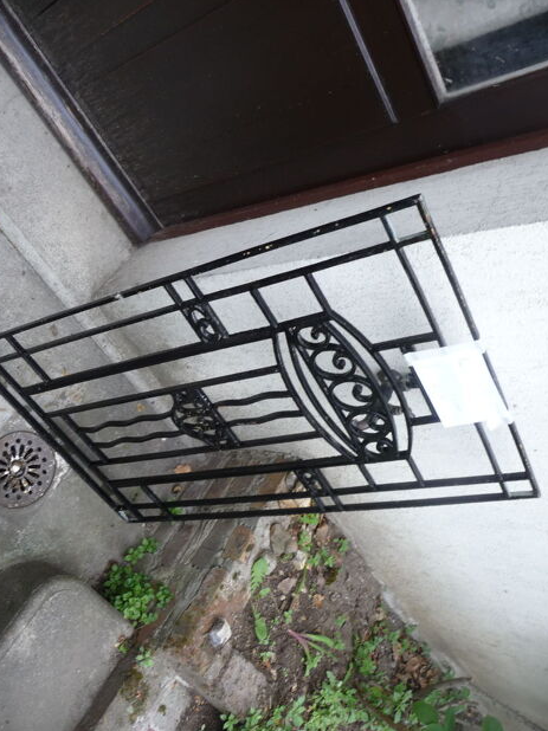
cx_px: 270
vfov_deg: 61.7
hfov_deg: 48.2
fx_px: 613
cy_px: 364
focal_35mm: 29
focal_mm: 4.7
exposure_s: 1/40
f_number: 3.3
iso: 100
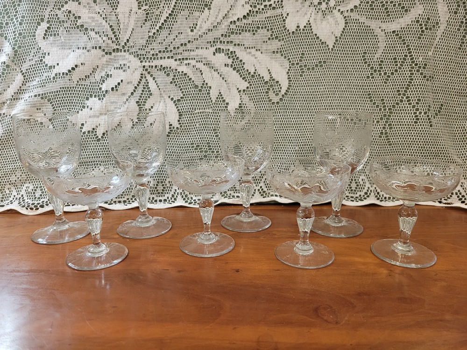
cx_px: 234
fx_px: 351
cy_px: 175
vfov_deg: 53.1
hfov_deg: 67.3
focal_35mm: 26
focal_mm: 5.4
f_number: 1.8
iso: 320
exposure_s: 1/50
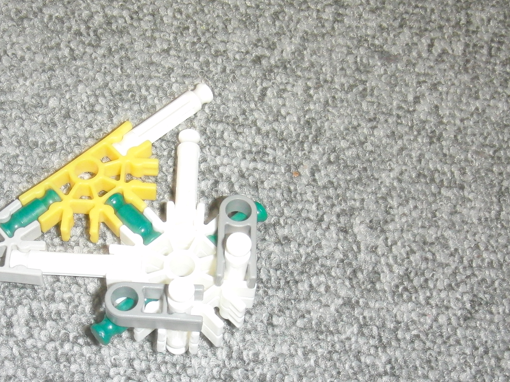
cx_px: 174
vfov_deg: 22.9
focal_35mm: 64
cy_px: 248
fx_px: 943
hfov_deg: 30.1
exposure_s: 1/40
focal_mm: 6.66
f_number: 3.9
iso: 250
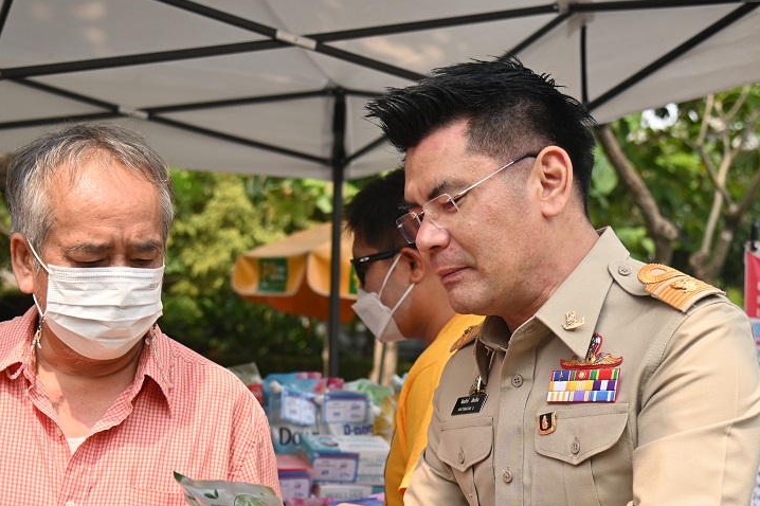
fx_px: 1350
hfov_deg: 31.4
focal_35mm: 64
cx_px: 333
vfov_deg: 21.0
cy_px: 403
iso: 100
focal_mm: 38
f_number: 4
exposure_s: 1/400
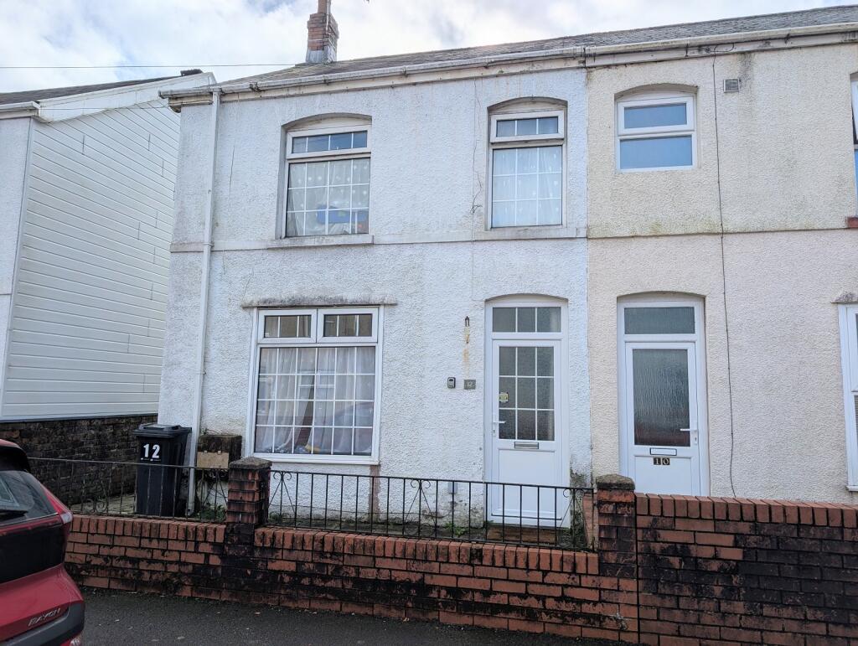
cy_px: 323
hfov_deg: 71.5
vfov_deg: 56.9
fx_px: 596
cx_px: 429
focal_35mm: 24
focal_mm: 6.9
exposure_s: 1/2833
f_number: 1.68
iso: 16
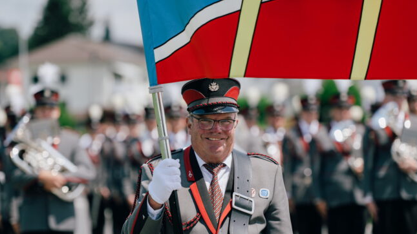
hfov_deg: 14.1
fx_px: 1692
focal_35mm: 153
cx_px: 209
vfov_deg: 7.9
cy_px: 134
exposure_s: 1/2000
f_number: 2.8
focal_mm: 145
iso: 100
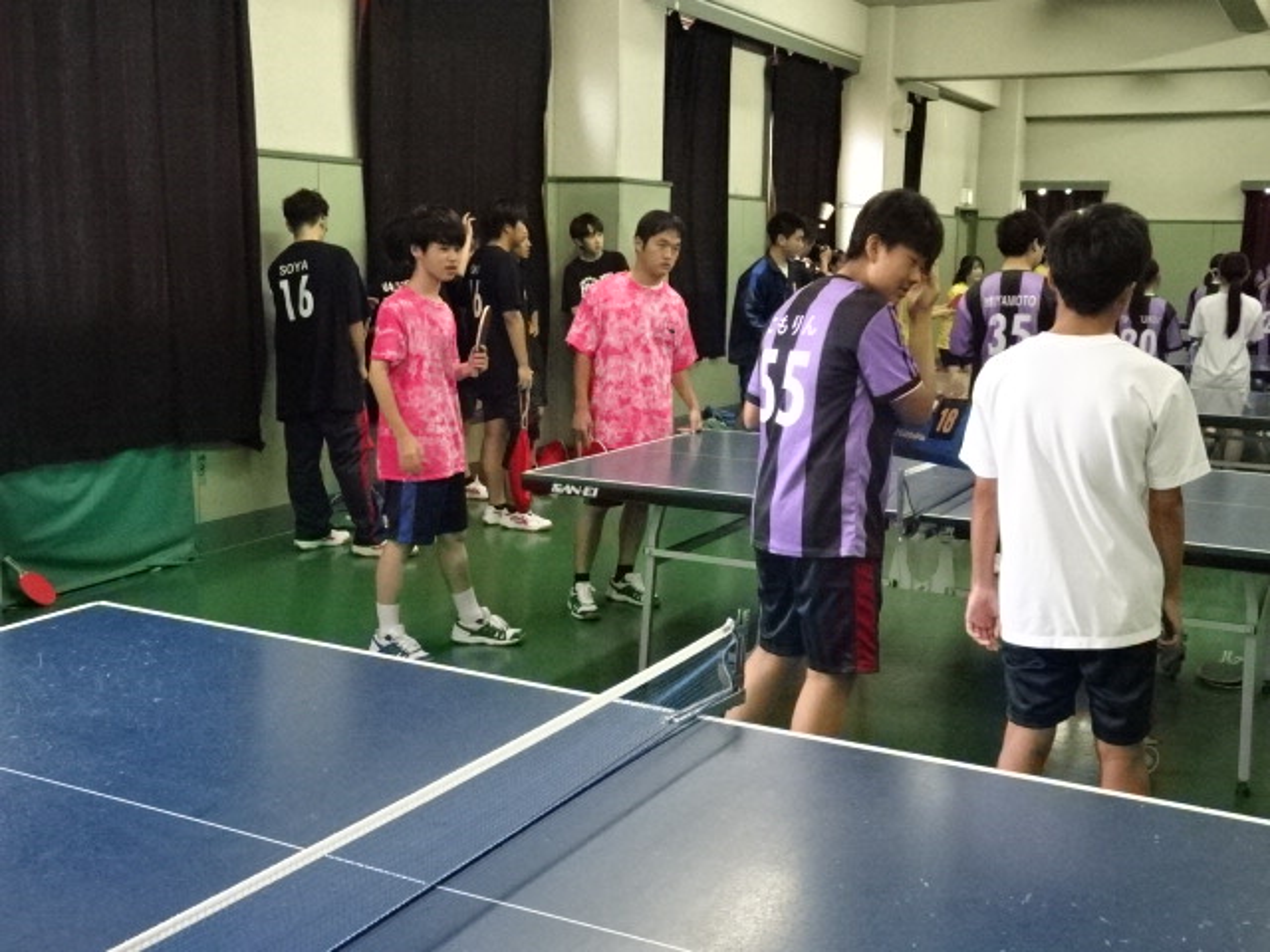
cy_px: 476
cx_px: 635
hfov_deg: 50.1
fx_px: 1357
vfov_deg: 38.7
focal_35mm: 37
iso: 2000
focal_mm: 6.37
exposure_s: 1/60
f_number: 4
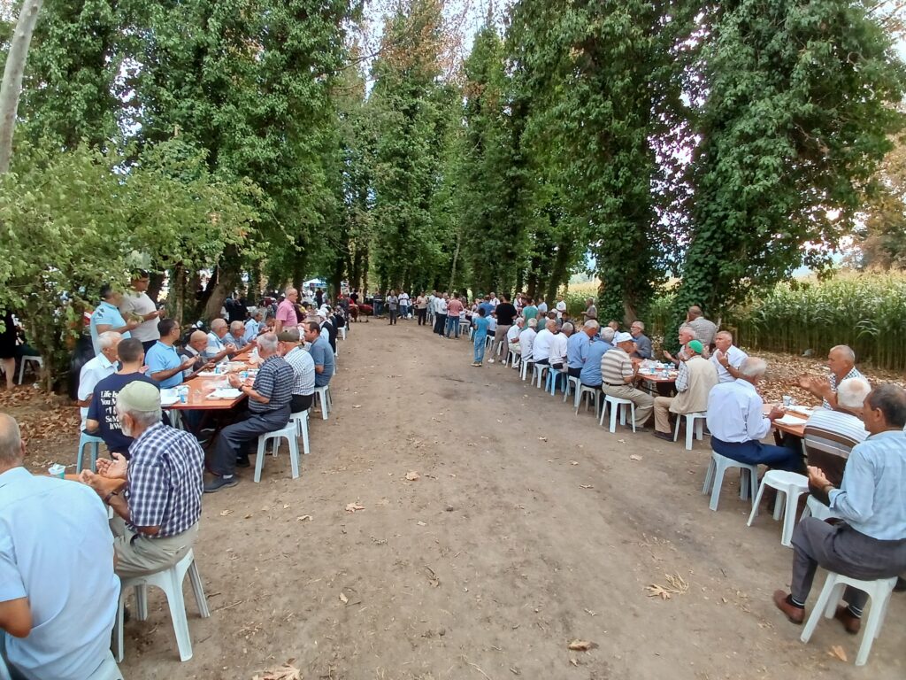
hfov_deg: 91.0
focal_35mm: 17
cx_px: 453
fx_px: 445
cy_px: 340
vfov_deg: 74.7
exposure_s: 1/100
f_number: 2.2
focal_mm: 1.4
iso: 64
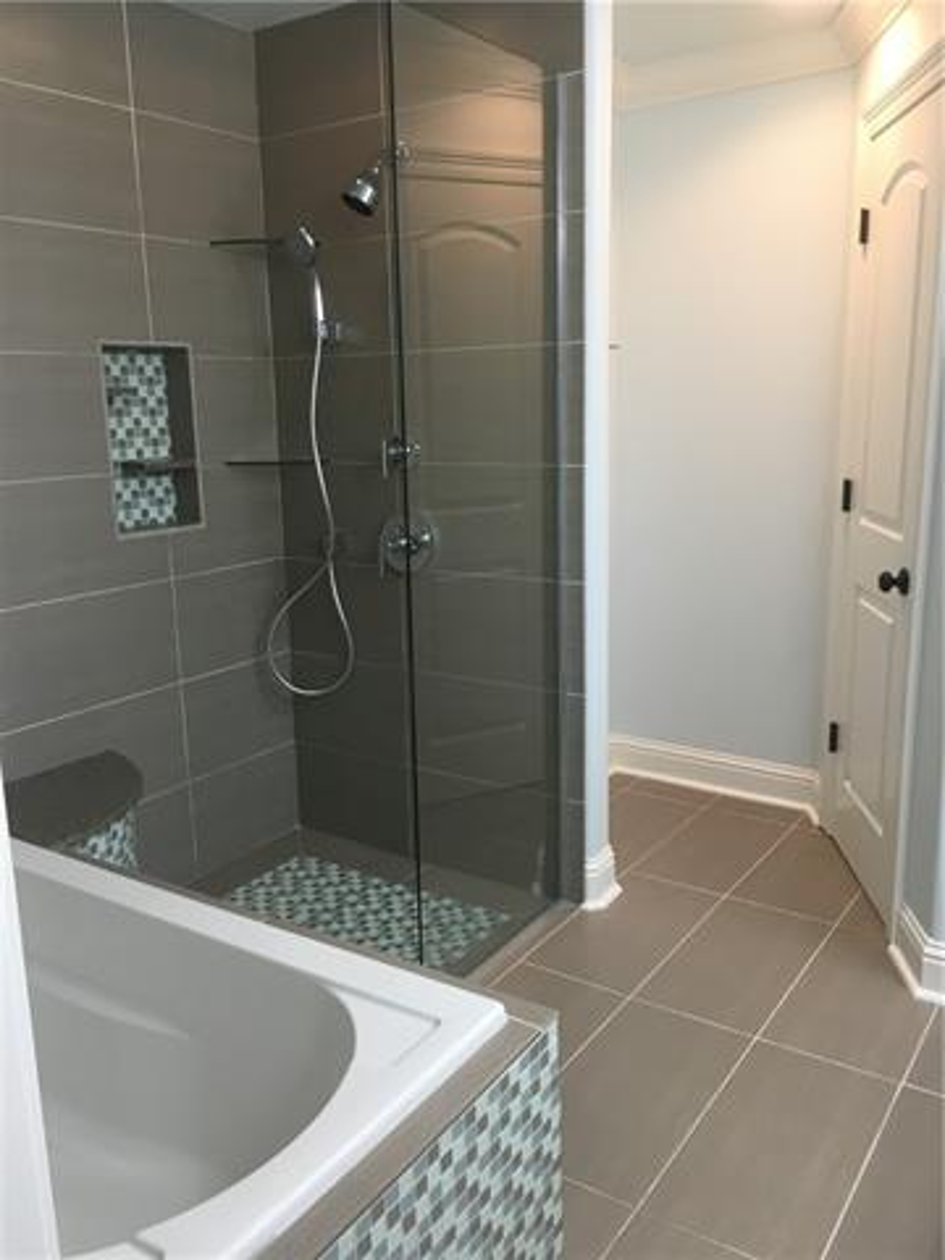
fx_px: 1056
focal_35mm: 29
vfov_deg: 61.7
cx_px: 472
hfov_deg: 48.2
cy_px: 630
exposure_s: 1/30
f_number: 2.2
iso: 64
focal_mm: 4.15
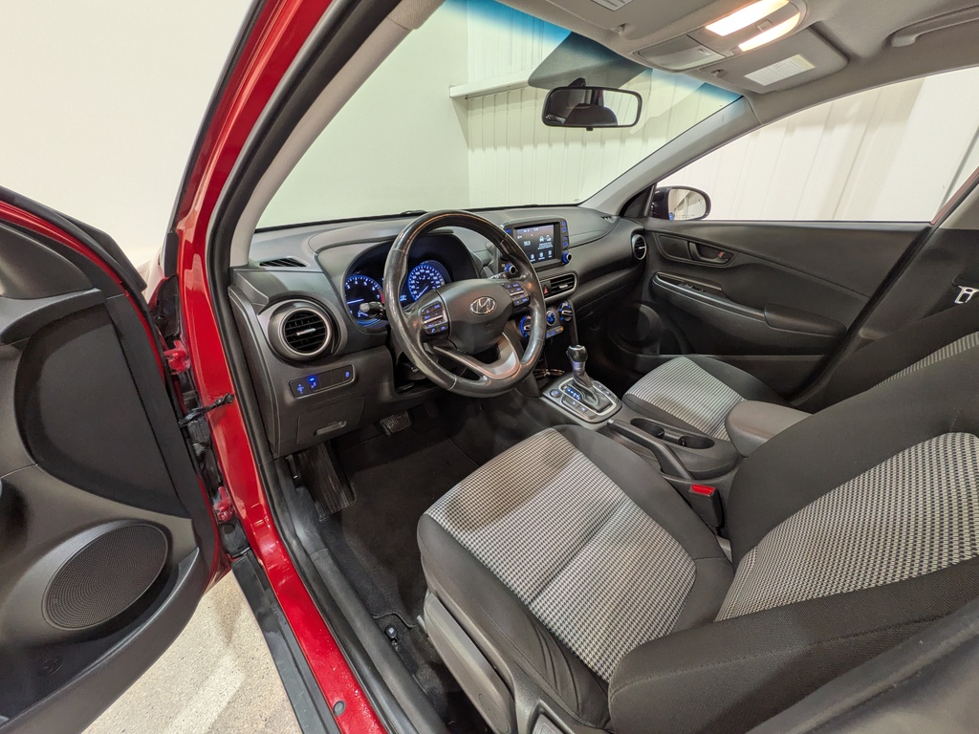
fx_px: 396
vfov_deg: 85.7
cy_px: 367
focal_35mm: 14
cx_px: 490
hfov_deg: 102.1
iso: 56
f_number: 2.2
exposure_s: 1/24
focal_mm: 1.83
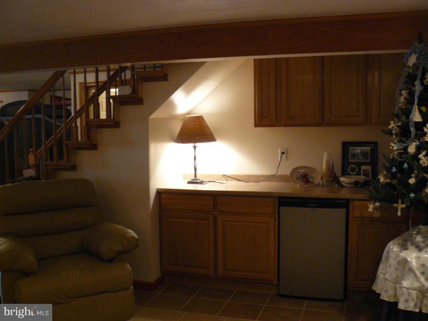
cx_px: 214
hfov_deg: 51.4
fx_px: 445
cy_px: 160
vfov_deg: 39.7
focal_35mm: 36
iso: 200
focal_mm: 6
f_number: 2.8
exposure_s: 1/8
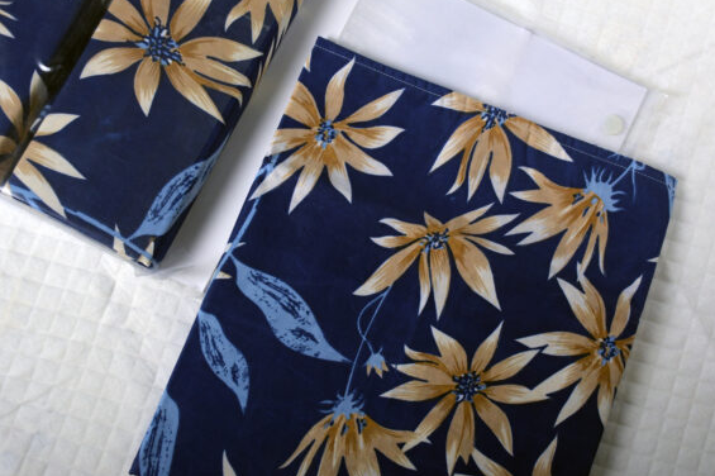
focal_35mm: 51
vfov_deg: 26.4
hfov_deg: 38.9
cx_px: 370
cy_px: 247
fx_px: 1012
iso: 1600
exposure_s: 1/200
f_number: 5.6
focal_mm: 32
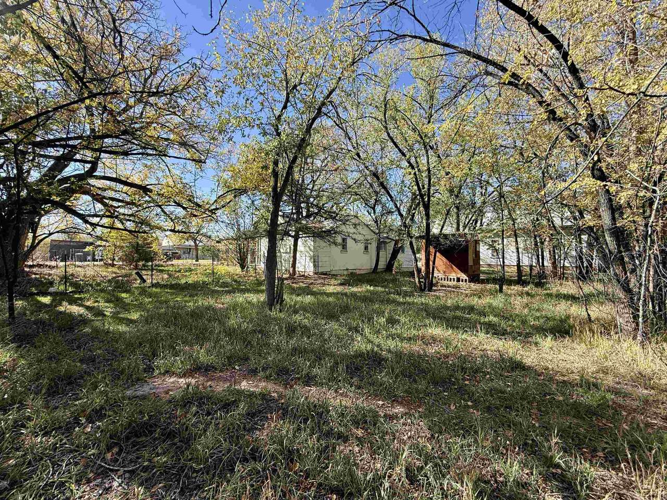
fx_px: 270
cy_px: 250
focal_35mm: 14
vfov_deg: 85.7
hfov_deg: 102.1
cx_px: 334
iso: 64
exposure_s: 1/638
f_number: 2.2
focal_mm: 2.22
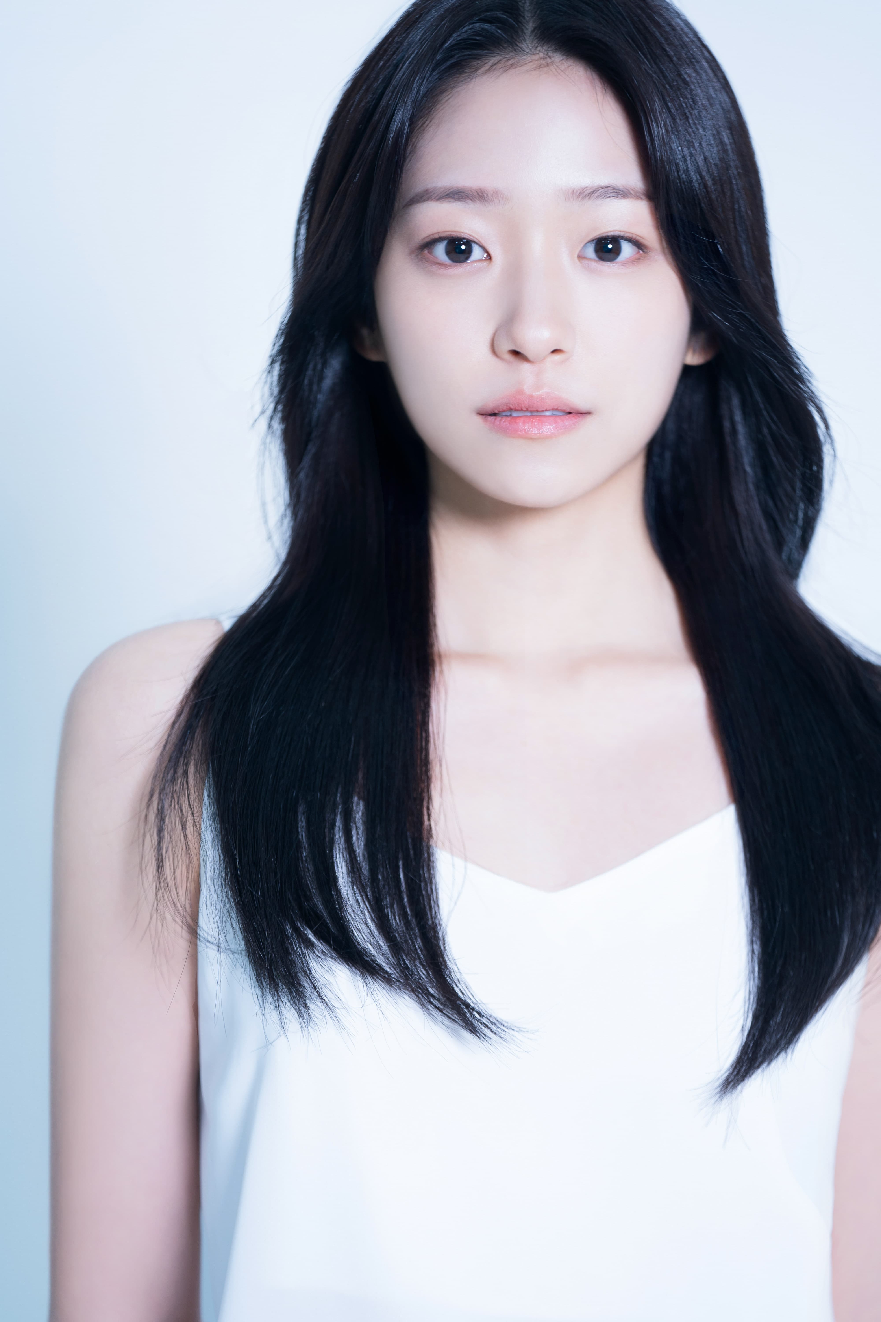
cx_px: 440
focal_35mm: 173
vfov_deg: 11.9
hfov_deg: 7.9
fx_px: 6350
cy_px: 661
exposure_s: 1/125
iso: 160
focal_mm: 173
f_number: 2.8
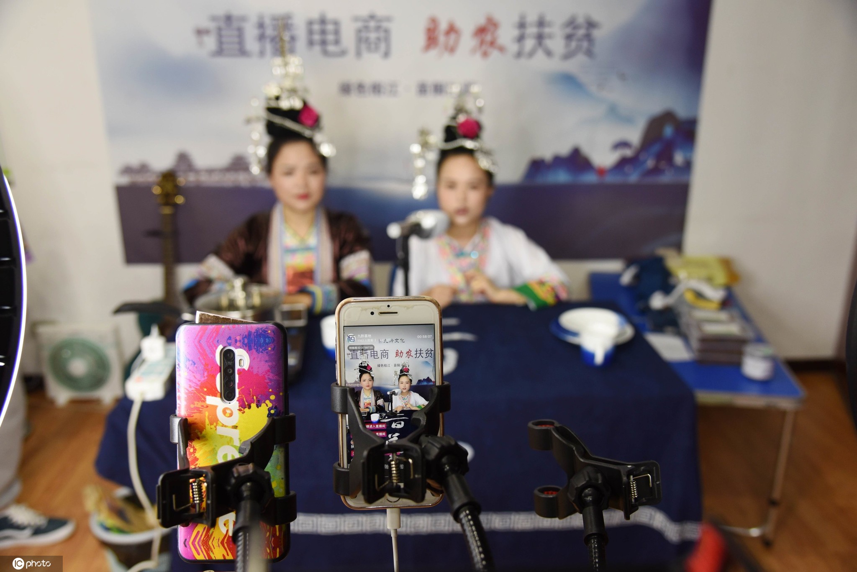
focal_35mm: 31
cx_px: 428
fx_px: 738
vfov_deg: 42.4
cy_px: 286
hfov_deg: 60.3
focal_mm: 31
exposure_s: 1/125
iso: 1000
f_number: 4.5
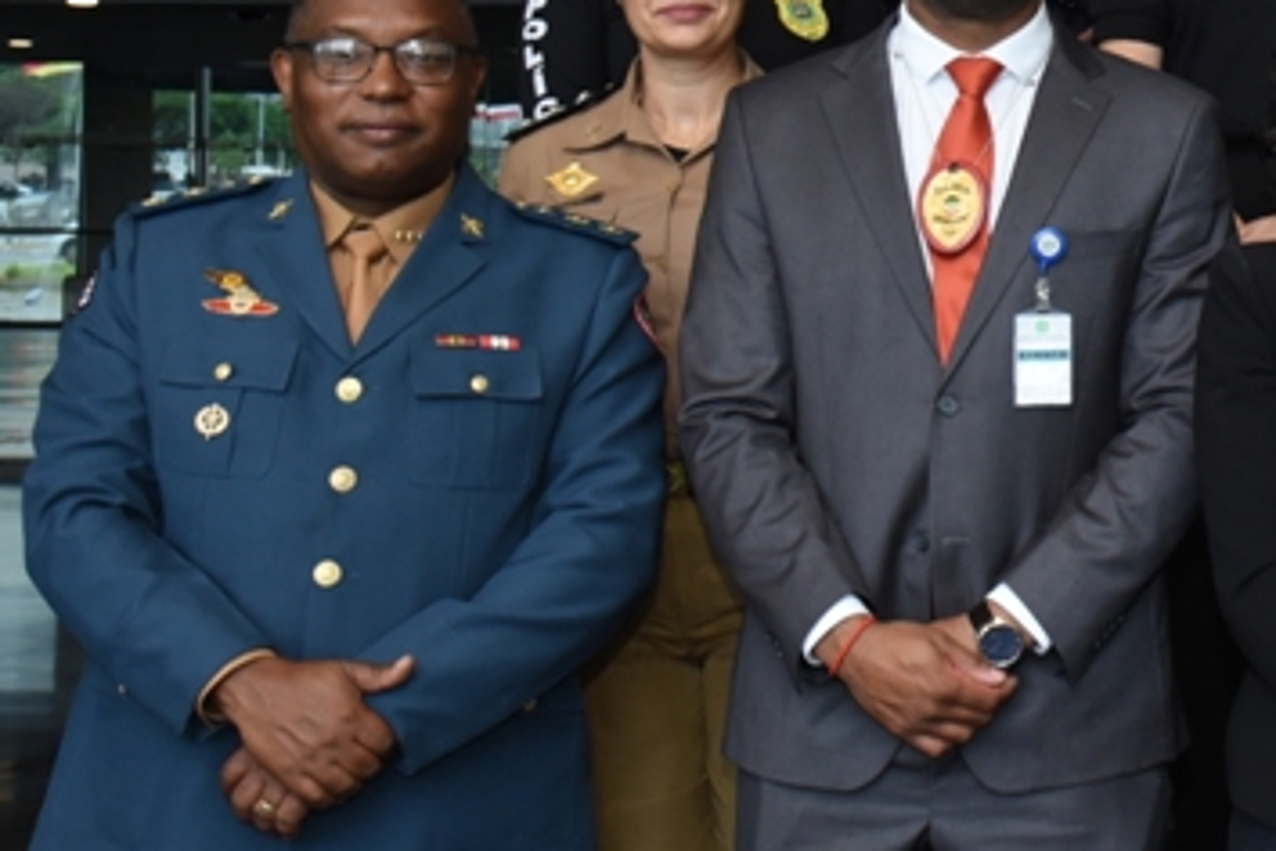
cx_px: 1730
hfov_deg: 17.3
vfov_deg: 12.3
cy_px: -34
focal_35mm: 110
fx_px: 3899
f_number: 7.1
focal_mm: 38
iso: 1250
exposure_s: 1/60
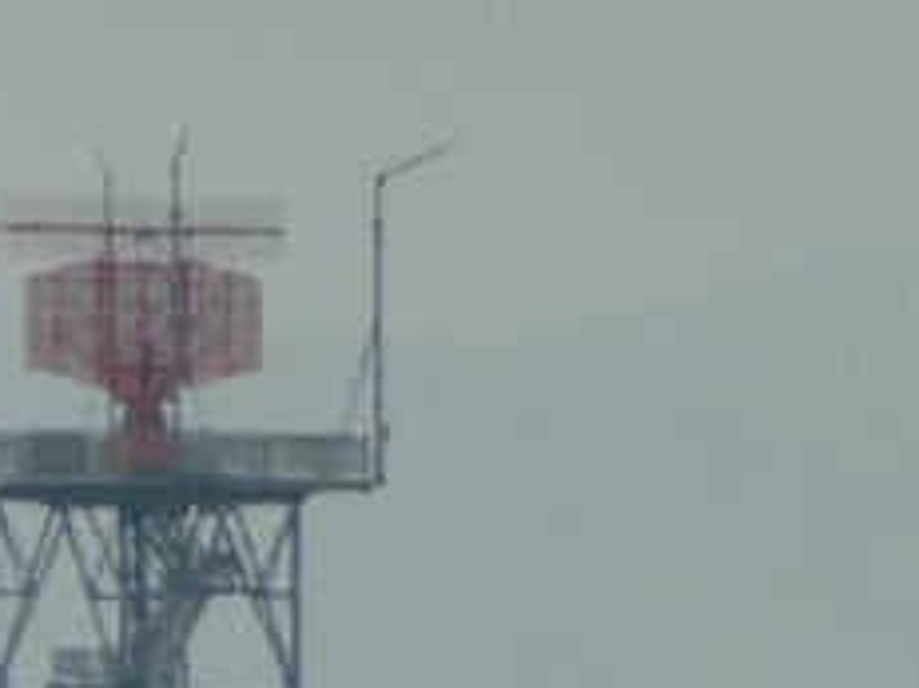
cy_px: 1300
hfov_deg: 1.1
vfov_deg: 0.8
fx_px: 48160
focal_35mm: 1815
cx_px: 1472
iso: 200
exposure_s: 1/1000
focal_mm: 73.1
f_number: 6
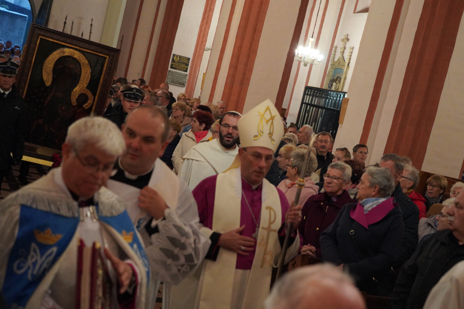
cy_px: 154
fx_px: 696
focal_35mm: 54
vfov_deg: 25.1
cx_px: 232
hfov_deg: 36.9
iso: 10000
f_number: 4
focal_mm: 54
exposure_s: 1/160
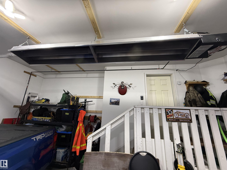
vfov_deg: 85.7
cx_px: 114
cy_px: 85
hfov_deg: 102.1
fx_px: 92
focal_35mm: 14
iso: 200
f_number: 2.2
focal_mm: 2.22
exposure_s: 1/60
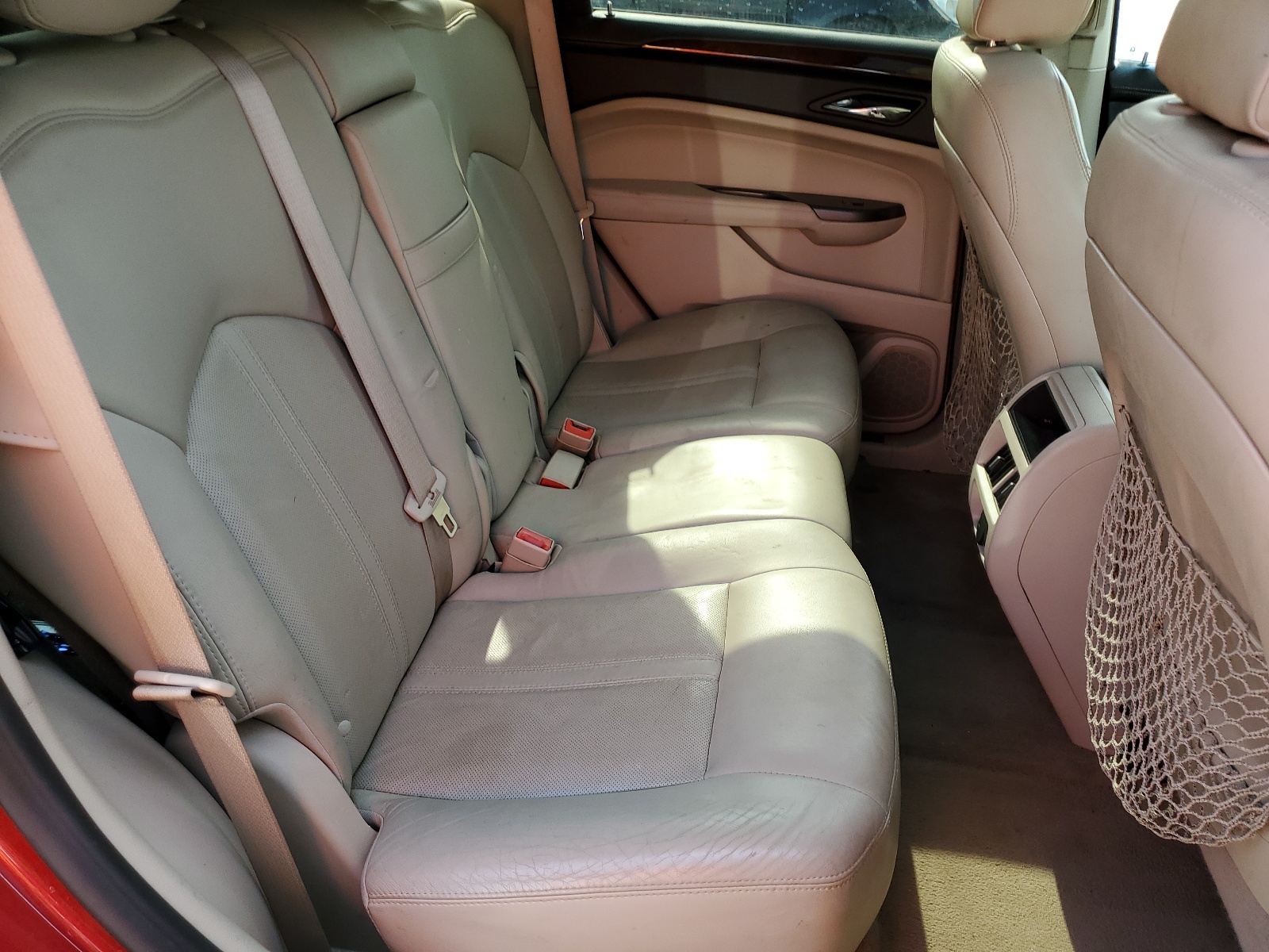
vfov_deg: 53.1
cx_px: 634
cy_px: 476
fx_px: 953
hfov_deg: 67.3
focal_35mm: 26
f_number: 1.5
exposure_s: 1/244
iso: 50
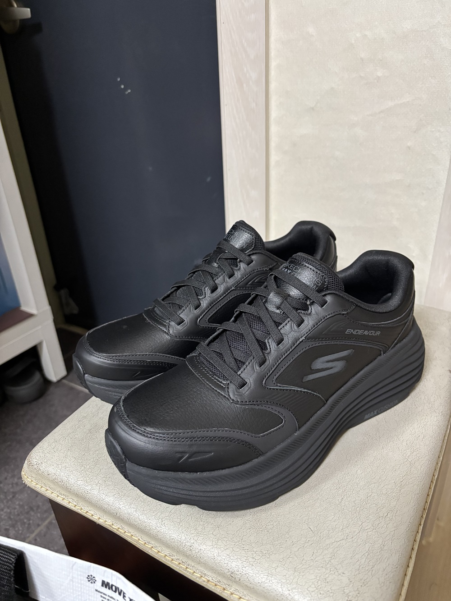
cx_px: 226
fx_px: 452
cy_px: 300
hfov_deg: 53.1
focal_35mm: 26
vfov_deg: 67.3
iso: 400
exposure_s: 1/60
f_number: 1.6
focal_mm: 5.96
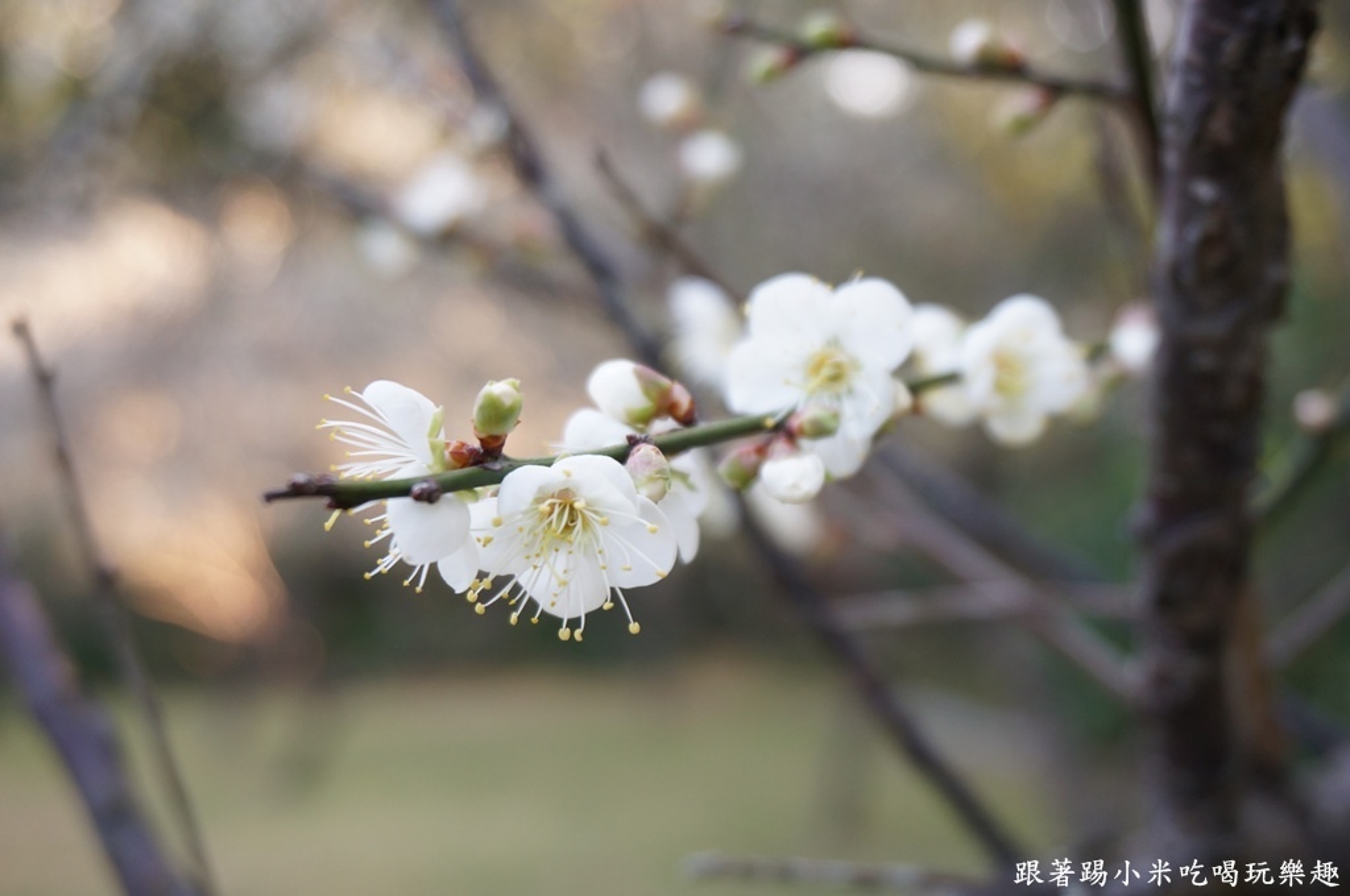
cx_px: 675
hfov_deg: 45.0
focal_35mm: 44
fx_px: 1629
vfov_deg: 30.8
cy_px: 448
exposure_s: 1/60
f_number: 5
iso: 250
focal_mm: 29
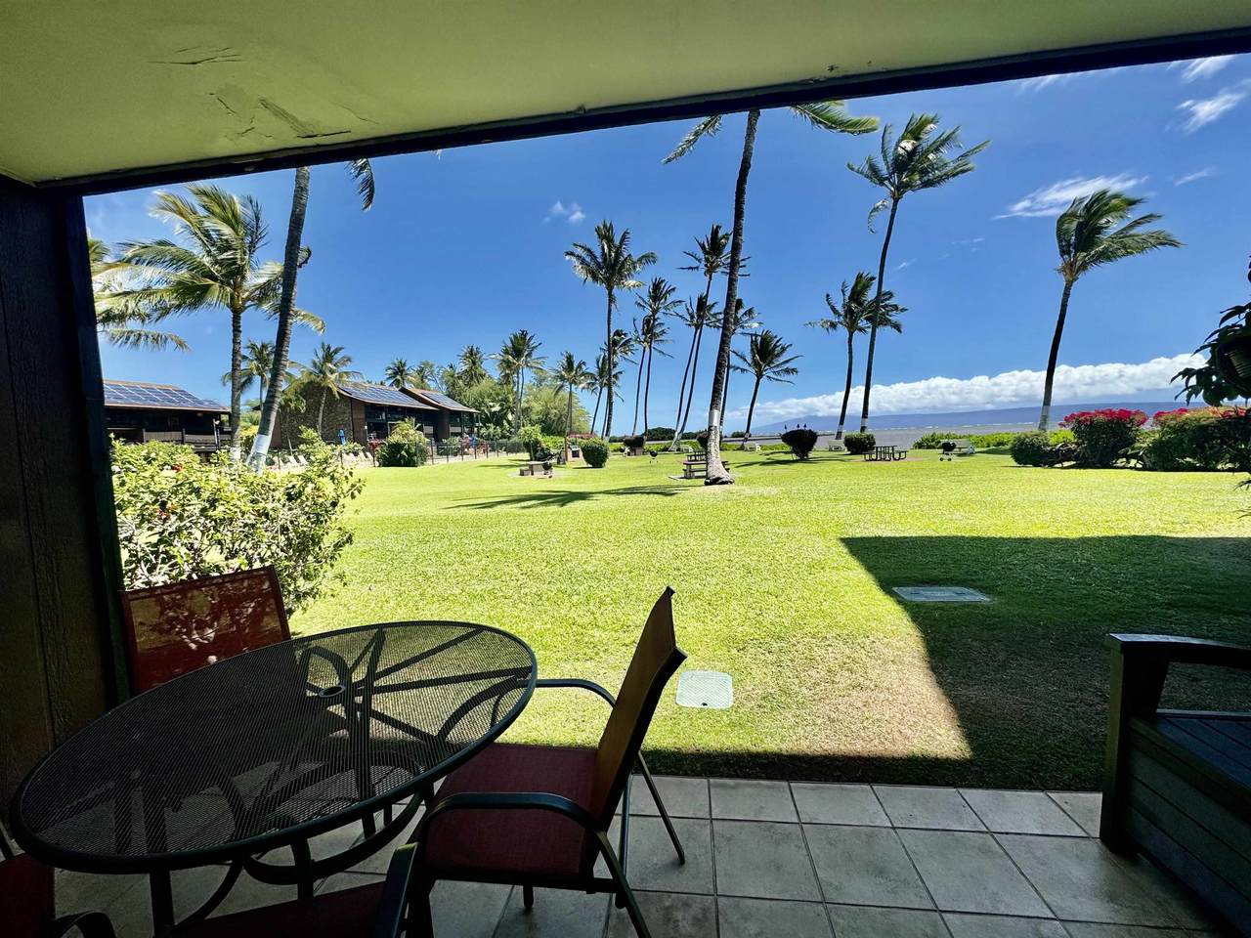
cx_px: 626
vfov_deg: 85.7
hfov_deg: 102.1
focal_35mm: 14
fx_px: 506
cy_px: 469
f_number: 2.2
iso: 50
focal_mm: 2.22
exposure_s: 1/1927
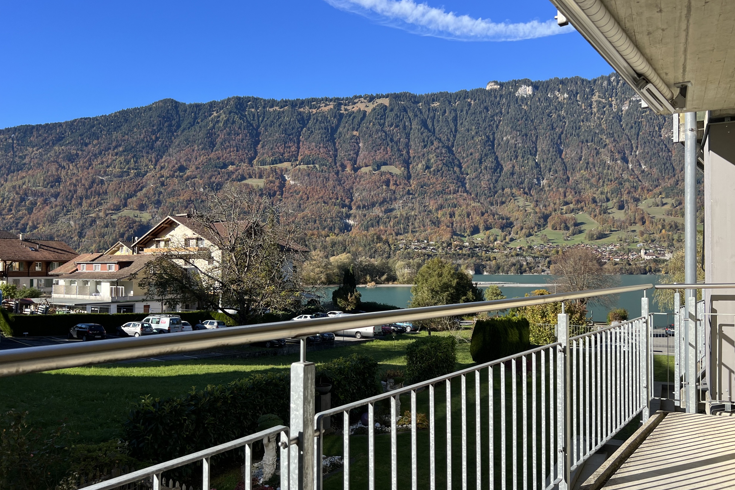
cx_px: 376
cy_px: 264
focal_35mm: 28
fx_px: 572
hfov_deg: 65.5
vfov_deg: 46.4
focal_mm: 5.7
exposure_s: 1/1869
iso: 50
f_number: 1.5
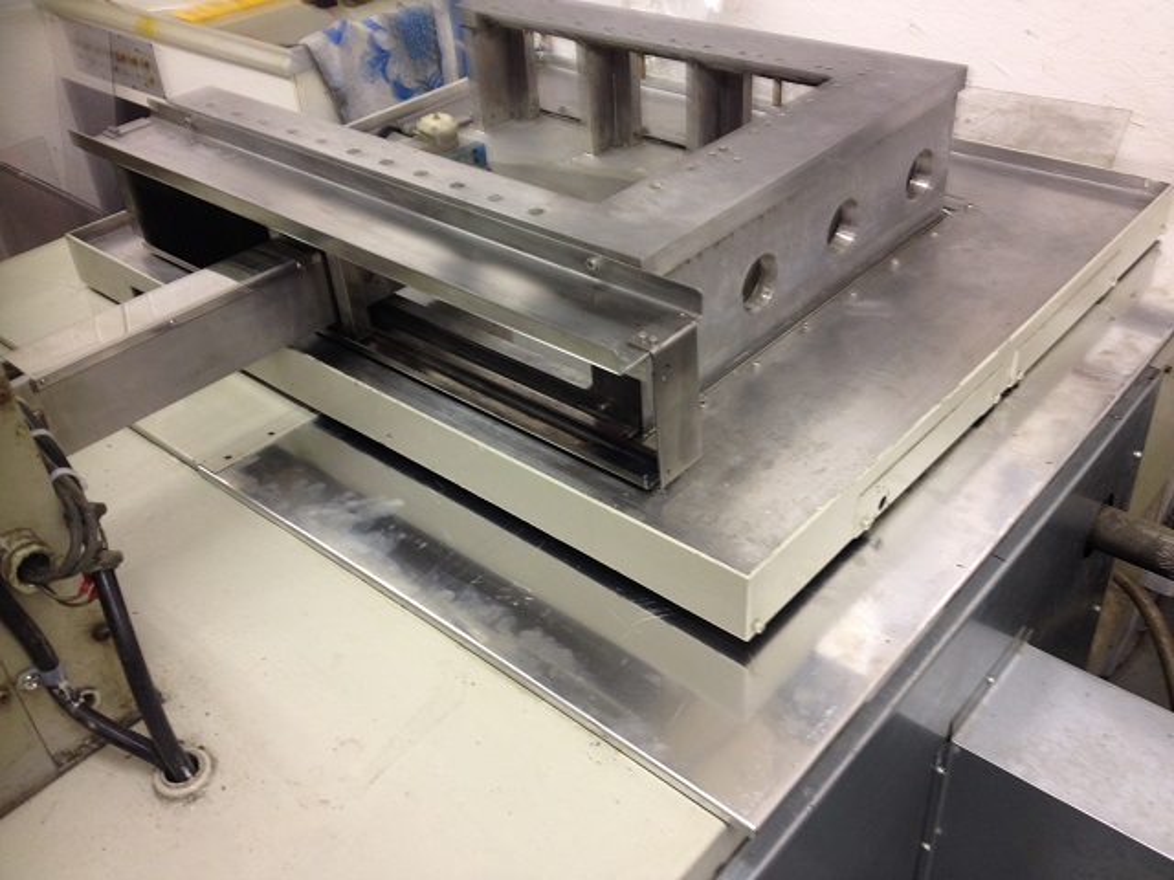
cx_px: 587
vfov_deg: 40.7
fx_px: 1187
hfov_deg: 52.6
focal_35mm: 35
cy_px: 440
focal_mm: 4.28
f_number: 2.4
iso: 64
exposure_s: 1/20
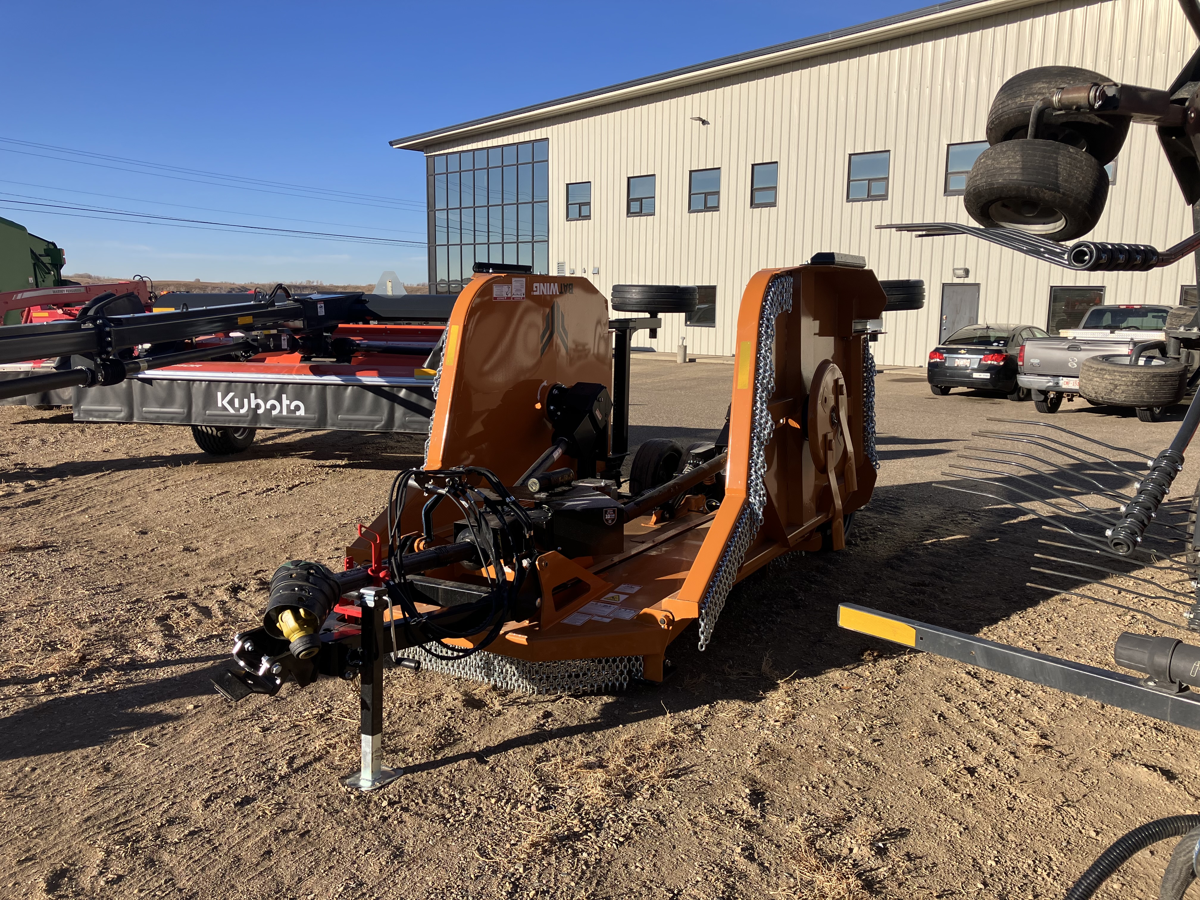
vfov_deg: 49.7
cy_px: 450
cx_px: 600
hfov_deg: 63.4
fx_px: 971
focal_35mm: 28
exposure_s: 1/1736
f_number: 1.8
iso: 32
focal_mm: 3.99
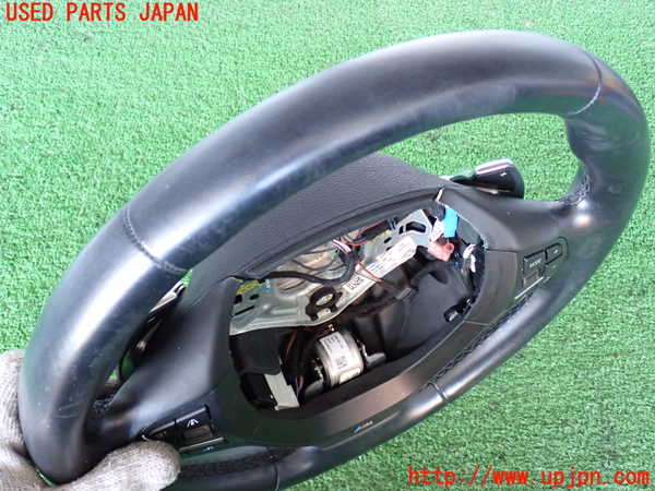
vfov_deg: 37.7
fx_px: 719
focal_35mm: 38
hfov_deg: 49.0
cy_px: 246
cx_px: 328
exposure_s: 1/40
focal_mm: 6.83
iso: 640
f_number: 2.7
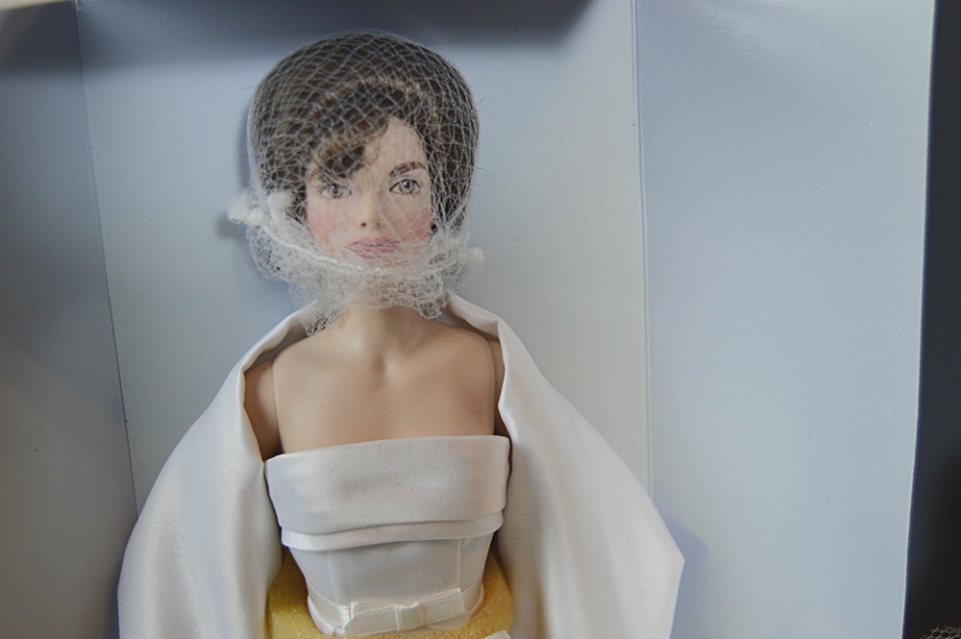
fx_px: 1280
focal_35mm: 48
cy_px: 320
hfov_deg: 41.1
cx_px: 480
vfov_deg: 28.0
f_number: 4.5
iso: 450
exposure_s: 1/60
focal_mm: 32
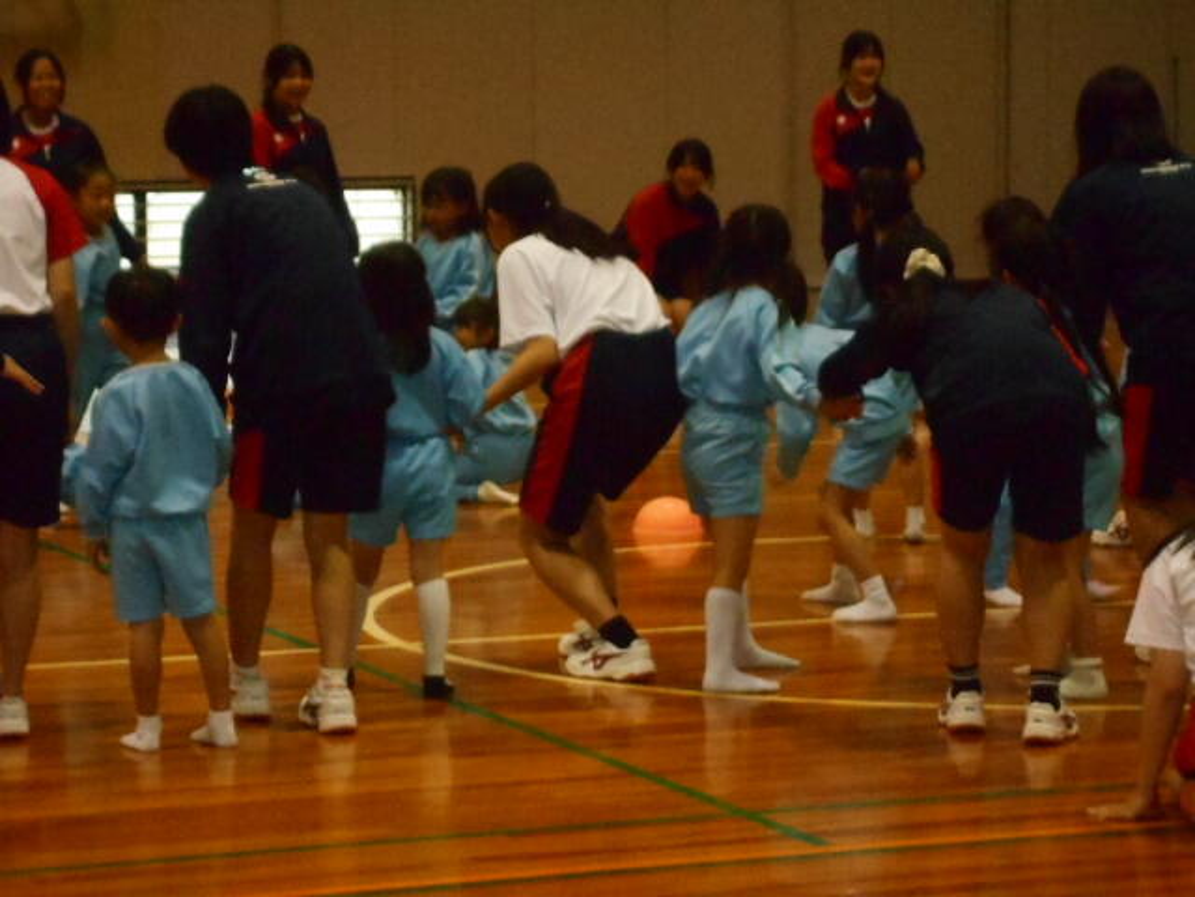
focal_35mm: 130
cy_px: 448
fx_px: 4488
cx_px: 598
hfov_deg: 15.2
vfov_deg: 11.4
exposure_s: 1/60
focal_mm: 23
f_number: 6.5
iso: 1600
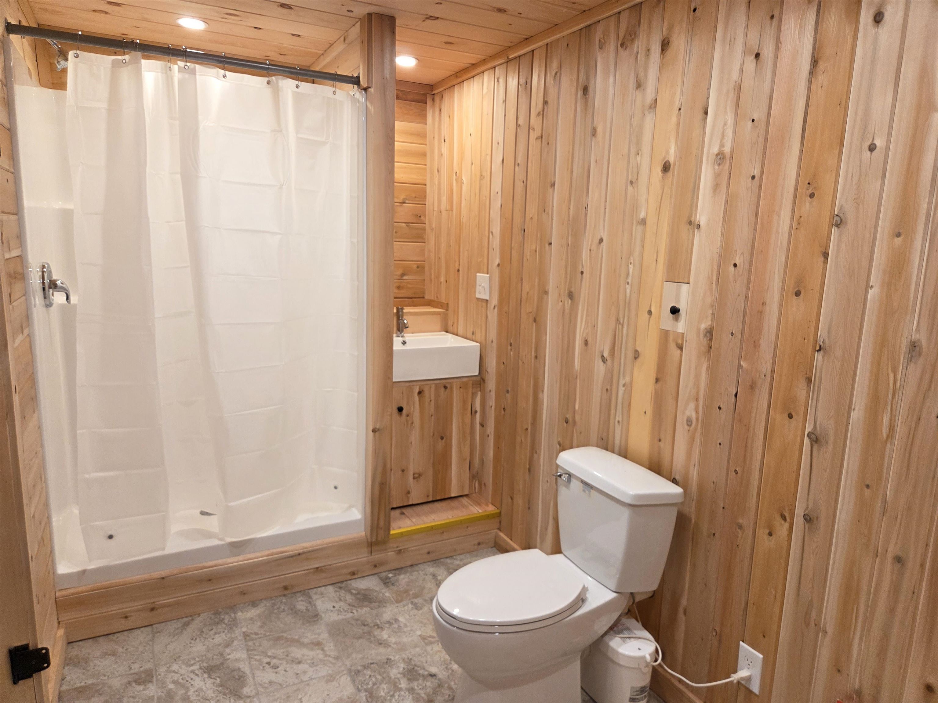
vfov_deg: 58.9
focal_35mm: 23
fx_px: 623
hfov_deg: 73.9
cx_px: 469
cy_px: 352
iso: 250
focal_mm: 5.4
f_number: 1.8
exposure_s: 1/120
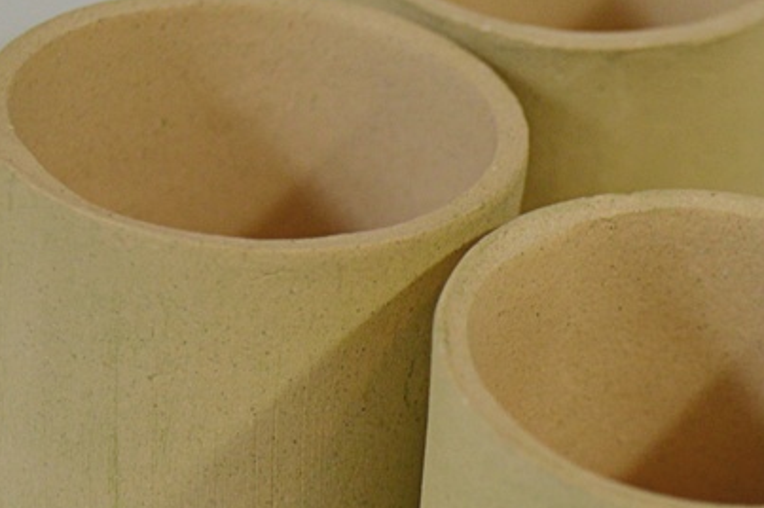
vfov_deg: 7.4
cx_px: 713
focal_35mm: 186
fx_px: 3944
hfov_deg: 11.0
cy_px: 395
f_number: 5.6
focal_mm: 50
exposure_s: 1/60
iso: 800
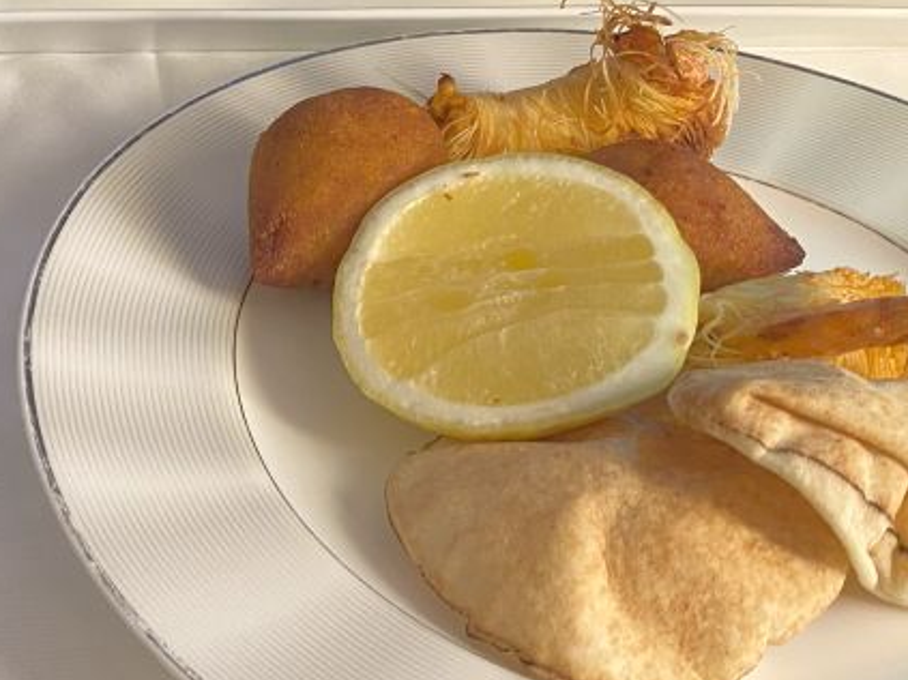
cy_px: 182
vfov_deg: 24.6
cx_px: 159
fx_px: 1547
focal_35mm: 59
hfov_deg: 31.7
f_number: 1.8
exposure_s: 1/56
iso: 200
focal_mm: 4.25
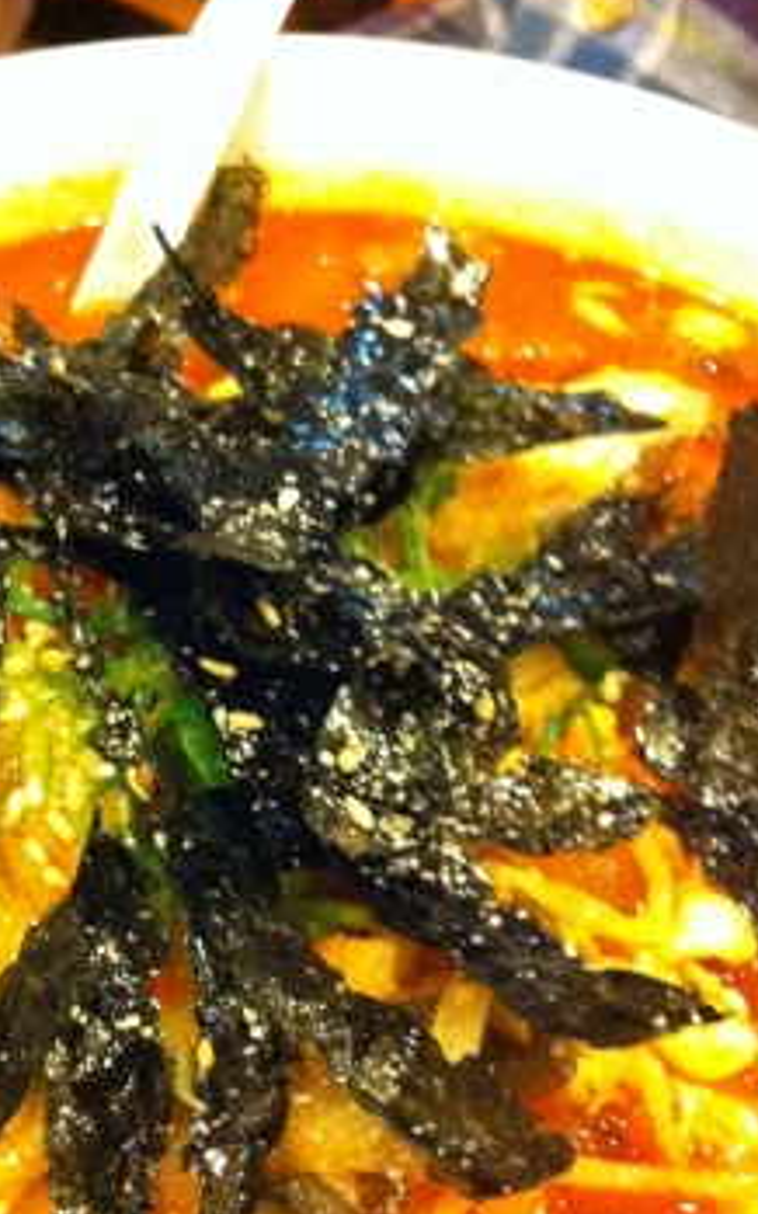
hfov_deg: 24.2
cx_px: 196
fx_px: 1753
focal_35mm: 53
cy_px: 706
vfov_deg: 38.1
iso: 1000
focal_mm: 3.85
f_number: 2.8
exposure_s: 1/15
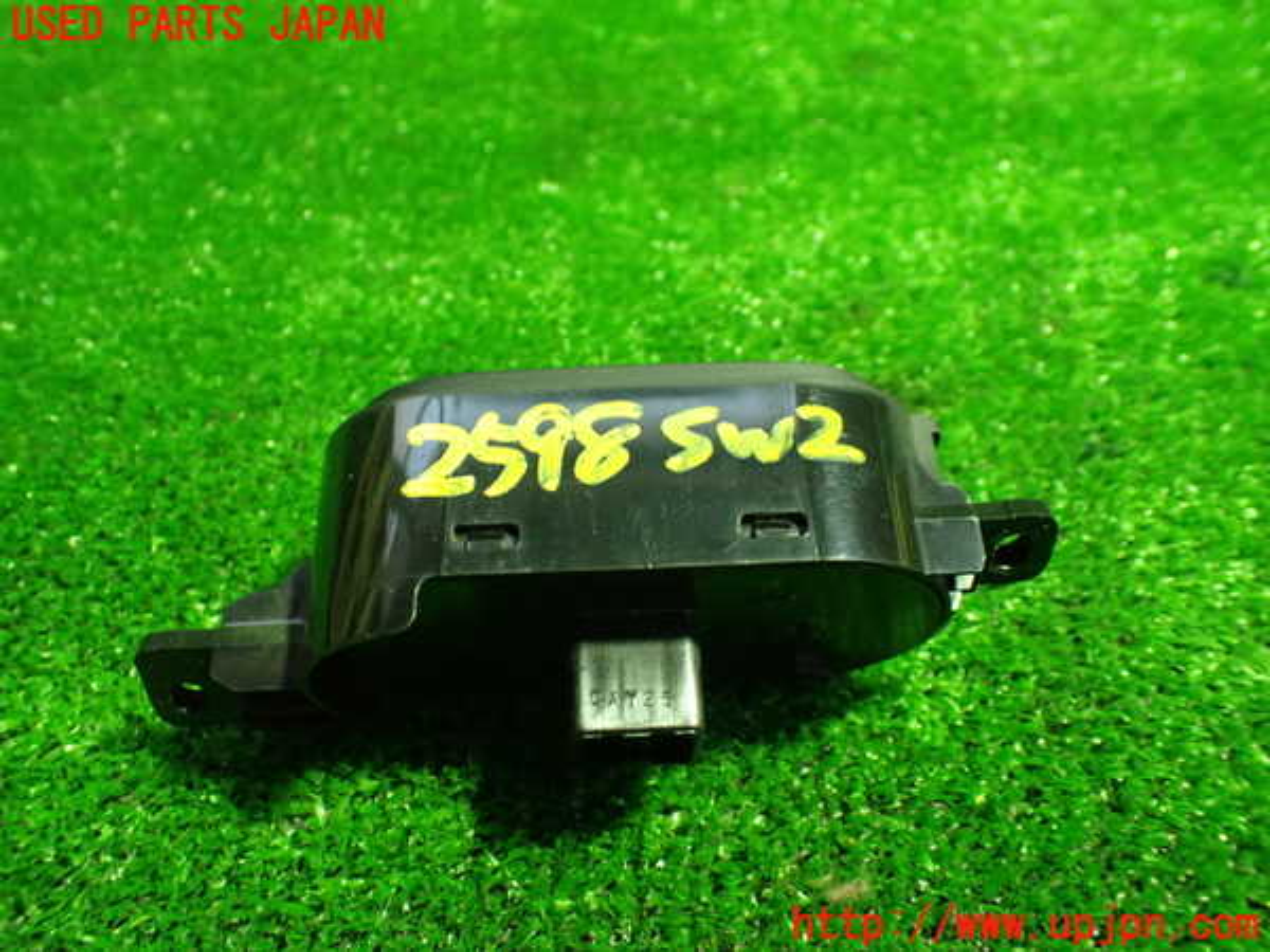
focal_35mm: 30
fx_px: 1101
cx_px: 635
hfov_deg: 60.0
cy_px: 476
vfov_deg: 46.8
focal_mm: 5.4
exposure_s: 1/60
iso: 800
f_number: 2.3
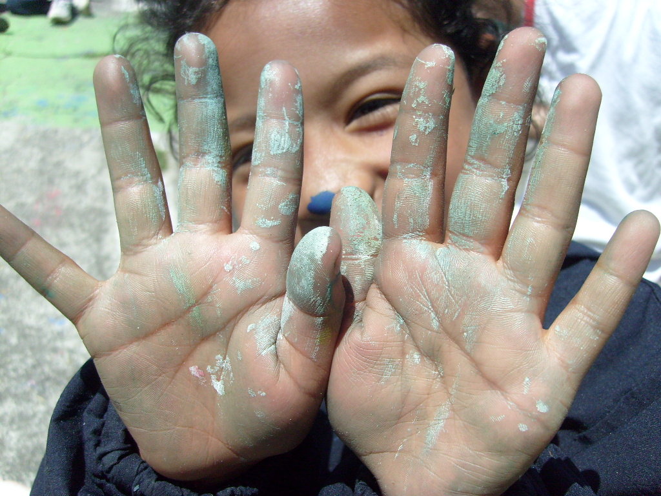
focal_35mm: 35
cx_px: 330
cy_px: 248
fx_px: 668
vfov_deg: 40.7
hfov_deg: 52.6
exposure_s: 1/350
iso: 80
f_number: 7.1
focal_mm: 5.8
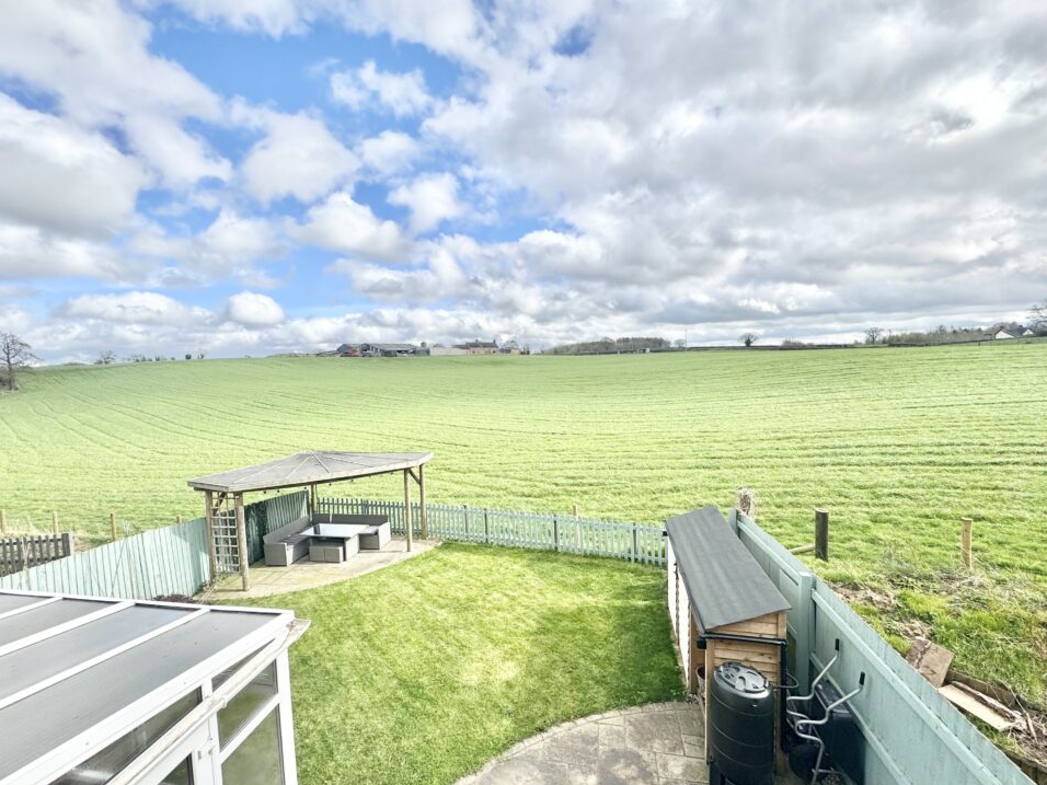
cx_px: 509
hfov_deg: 98.1
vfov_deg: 81.7
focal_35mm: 15
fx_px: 454
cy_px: 394
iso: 50
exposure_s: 1/2028
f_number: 2.2
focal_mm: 2.22
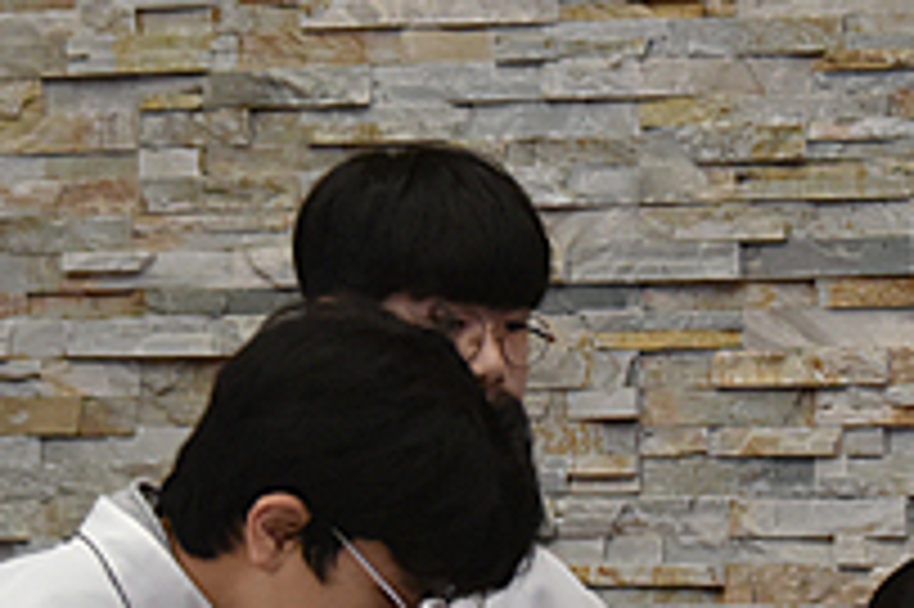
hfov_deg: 7.1
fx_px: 7306
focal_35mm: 288
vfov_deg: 4.8
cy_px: 387
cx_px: 851
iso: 2200
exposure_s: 1/125
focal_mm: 65
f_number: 5
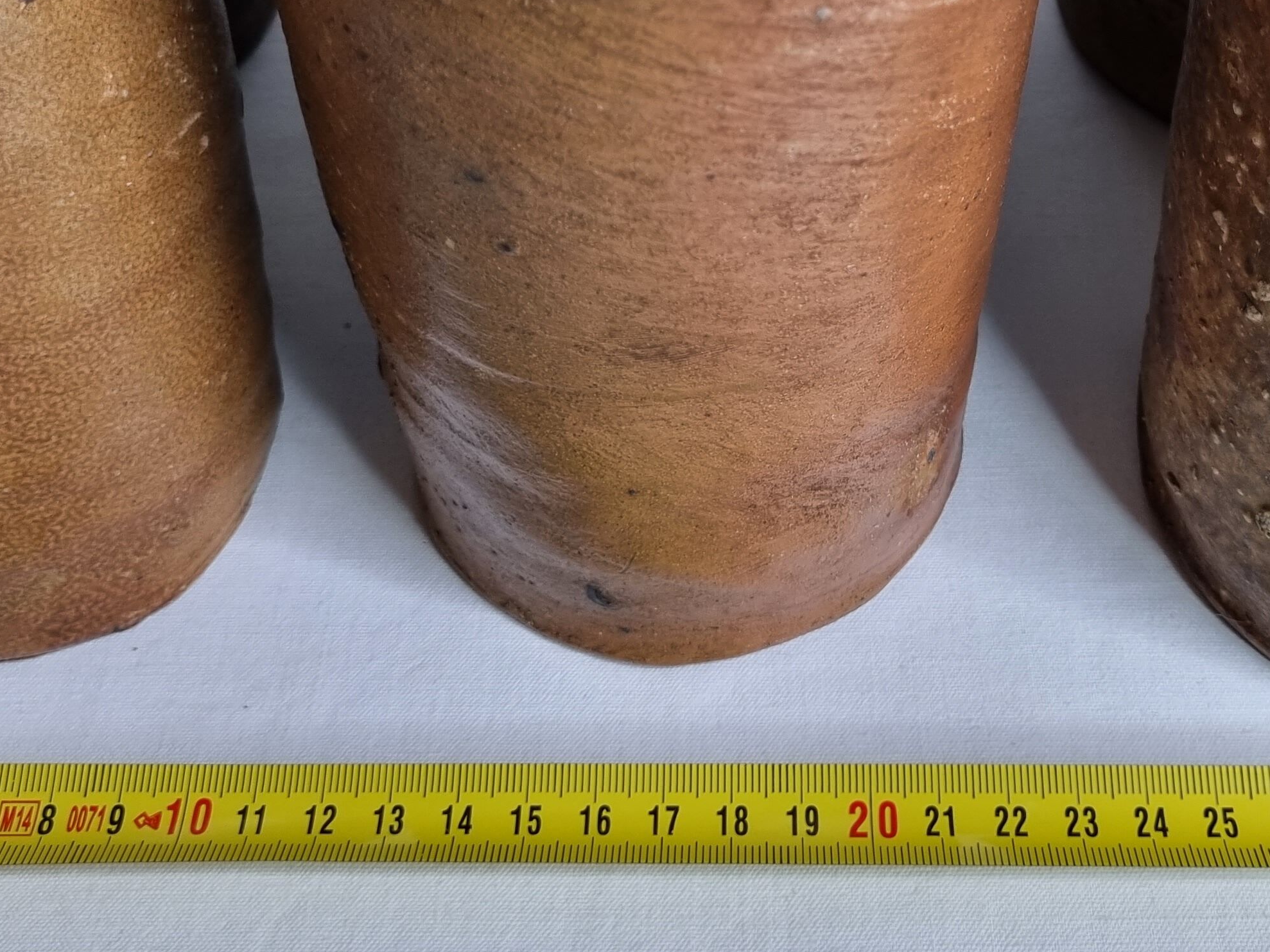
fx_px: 1944
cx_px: 696
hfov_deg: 36.1
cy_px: 92
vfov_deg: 26.6
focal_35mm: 53
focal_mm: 5.4
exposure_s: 1/100
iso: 125
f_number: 1.8
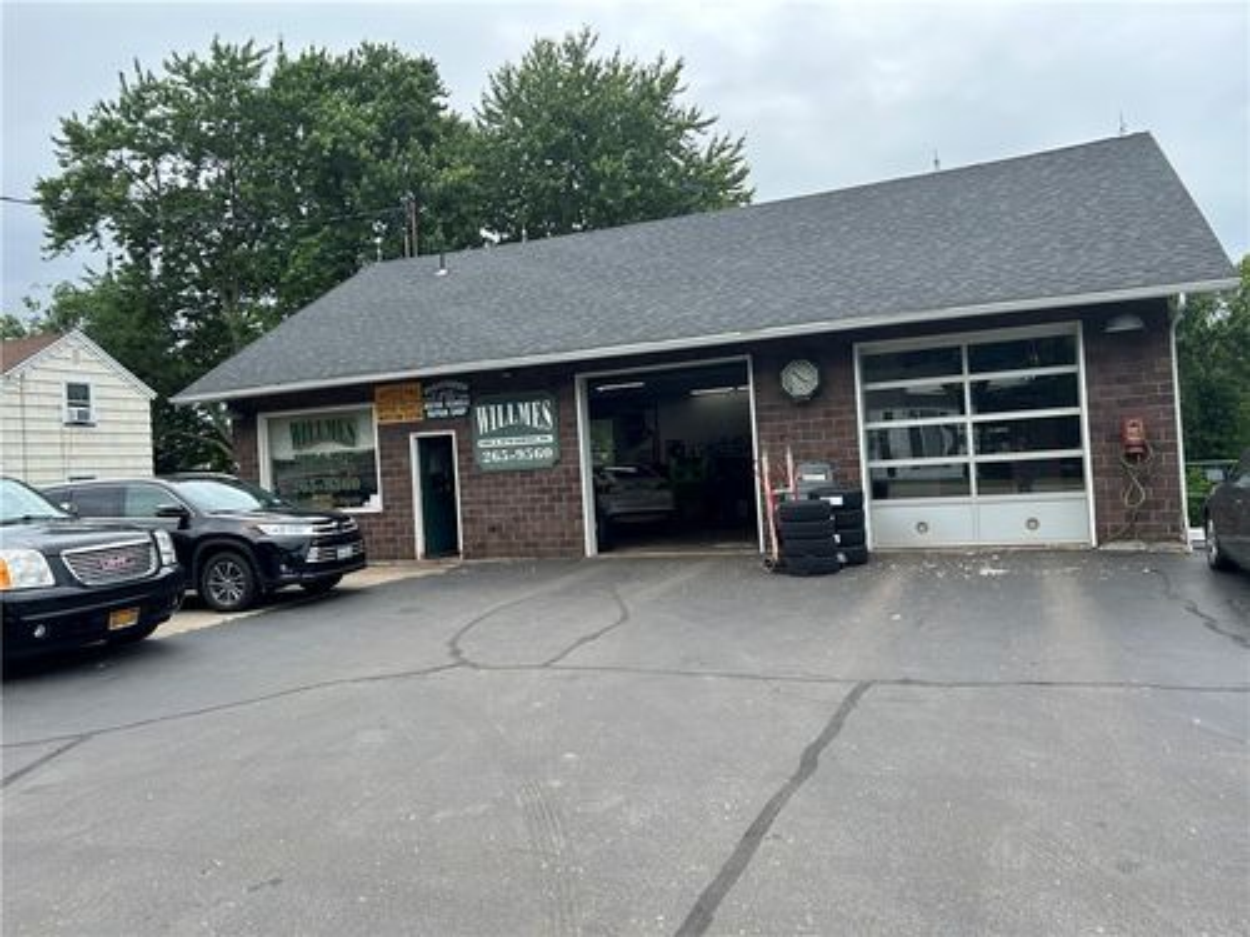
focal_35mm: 26
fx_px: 939
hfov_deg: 67.3
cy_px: 468
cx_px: 625
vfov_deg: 53.1
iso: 50
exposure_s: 1/1159
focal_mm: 5.7
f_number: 1.5
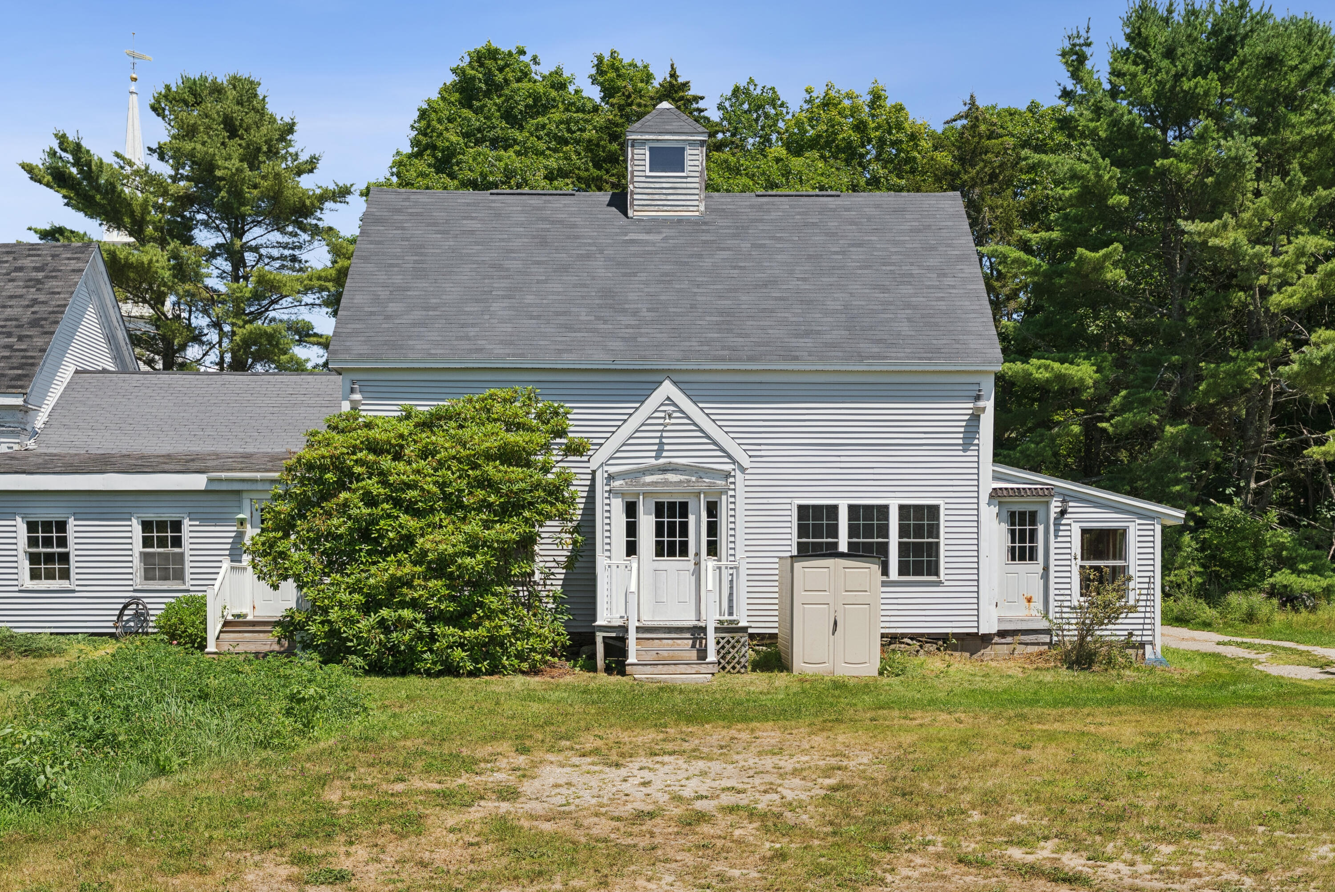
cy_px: 446
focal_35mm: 34
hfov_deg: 55.1
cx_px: 668
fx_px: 1280
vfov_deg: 38.4
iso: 320
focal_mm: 34.5
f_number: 7.1
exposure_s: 1/800
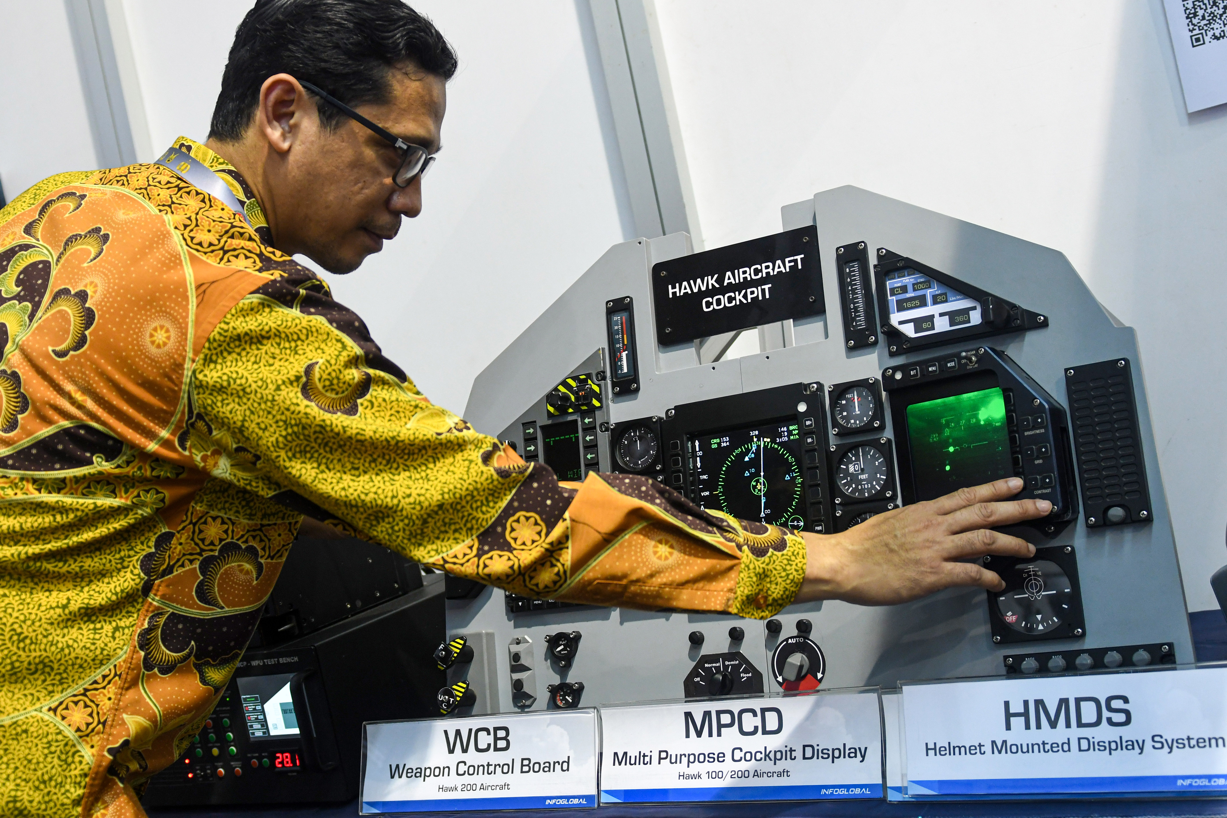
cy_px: 409
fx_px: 1227
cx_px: 614
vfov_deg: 36.9
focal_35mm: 36
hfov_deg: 53.1
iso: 1000
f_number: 2.8
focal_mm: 24
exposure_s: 1/160
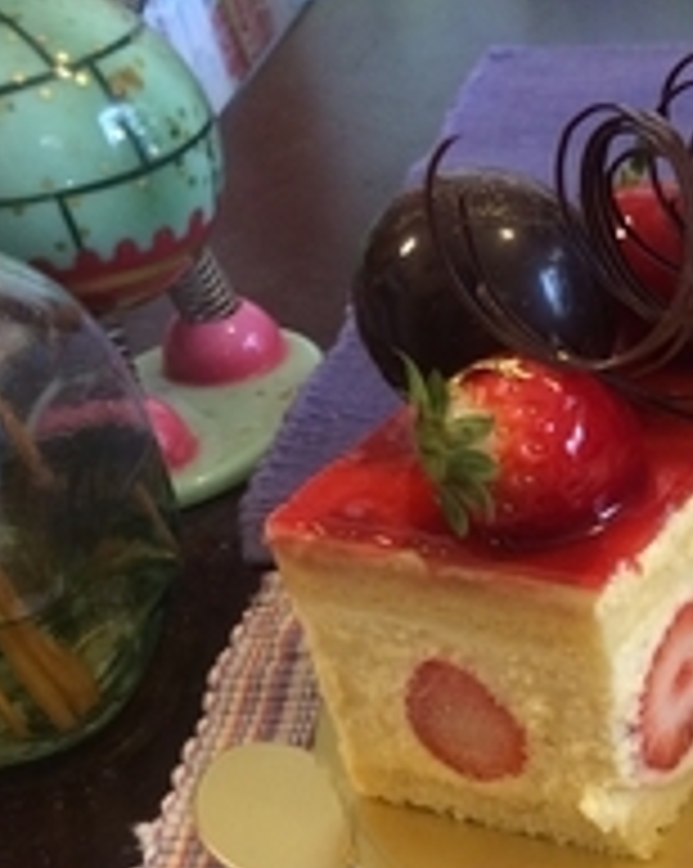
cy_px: 751
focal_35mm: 66
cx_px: 932
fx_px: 1695
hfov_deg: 20.8
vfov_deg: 27.9
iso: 160
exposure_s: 1/33
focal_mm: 4.15
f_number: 2.2
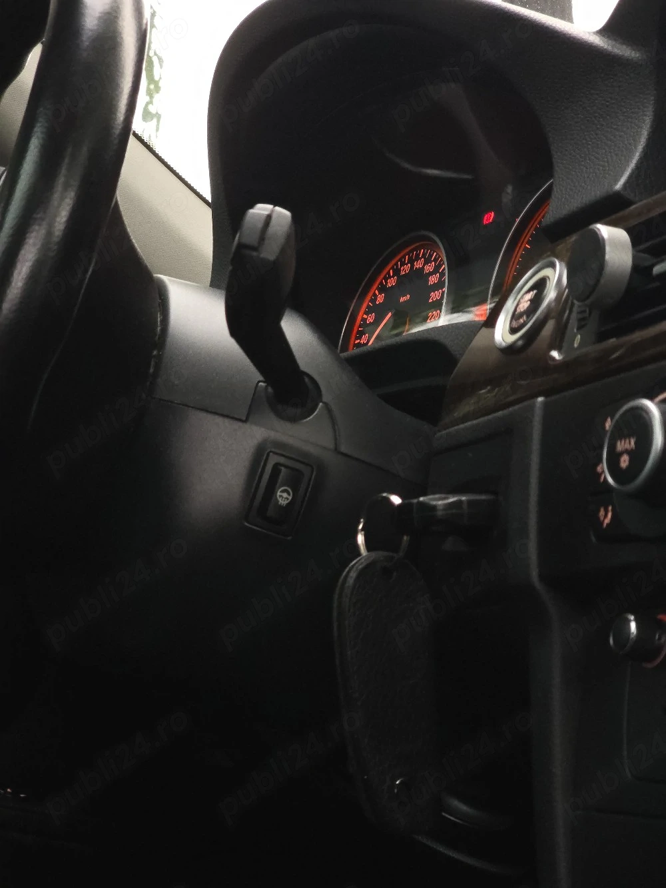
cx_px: 333
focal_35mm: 69
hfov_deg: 21.3
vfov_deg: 28.2
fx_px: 1770
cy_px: 444
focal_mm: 7.9
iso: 320
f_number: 2.4
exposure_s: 1/33.4
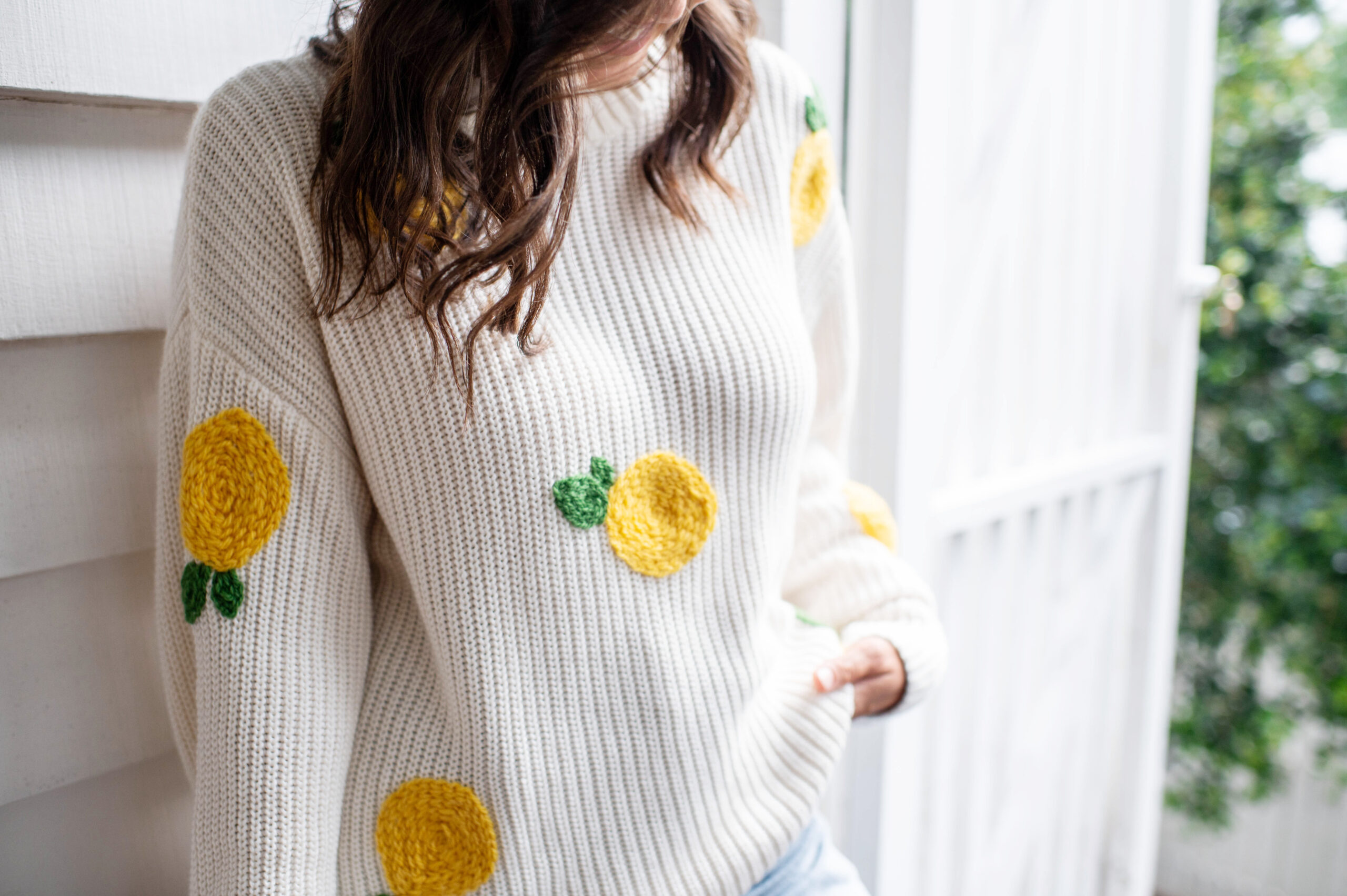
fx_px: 1309
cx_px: 674
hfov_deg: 54.5
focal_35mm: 35
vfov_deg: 37.8
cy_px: 448
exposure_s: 1/640
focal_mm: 35
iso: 200
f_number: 2.8
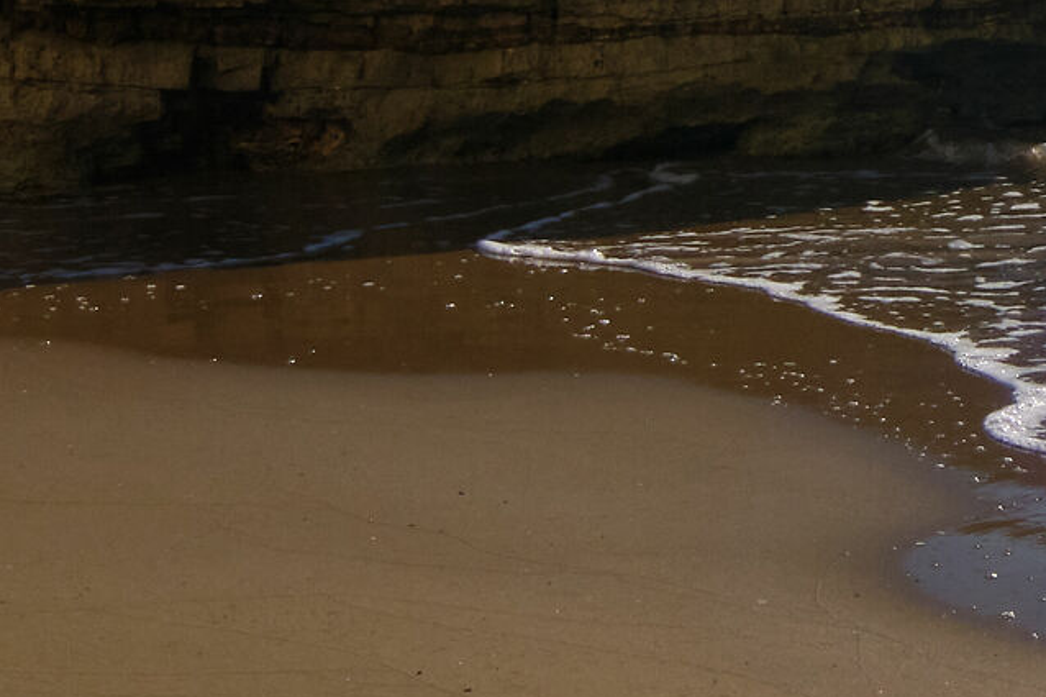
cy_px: -41
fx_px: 1859
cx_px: 1482
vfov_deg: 20.4
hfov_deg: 25.4
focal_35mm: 64
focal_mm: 11
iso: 400
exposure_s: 1/250
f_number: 11
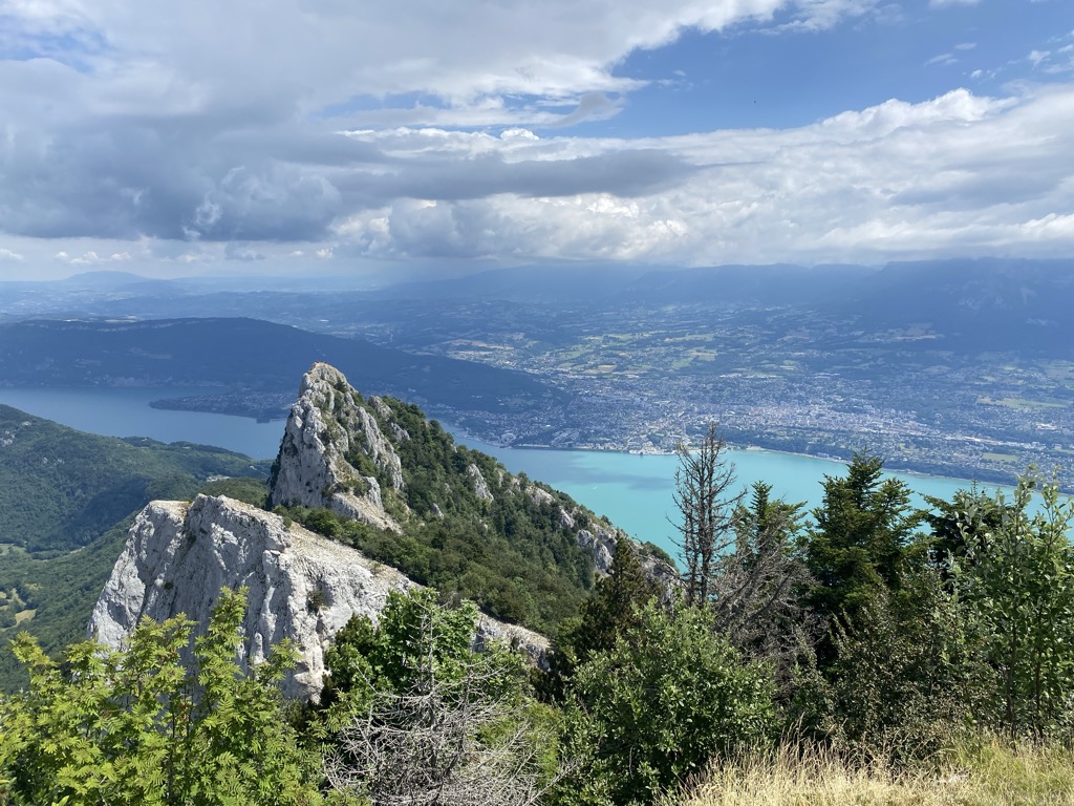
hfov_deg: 67.3
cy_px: 403
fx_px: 807
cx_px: 537
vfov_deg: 53.1
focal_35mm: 26
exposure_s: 1/3846
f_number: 1.8
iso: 32
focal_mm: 4.25
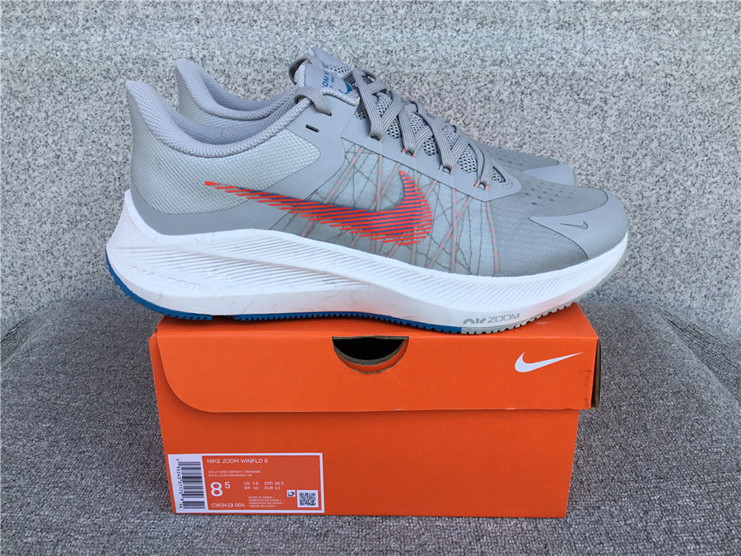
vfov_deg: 45.4
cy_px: 278
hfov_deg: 58.4
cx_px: 370
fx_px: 664
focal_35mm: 31
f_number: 2.4
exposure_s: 1/341
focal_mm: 3.3
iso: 25
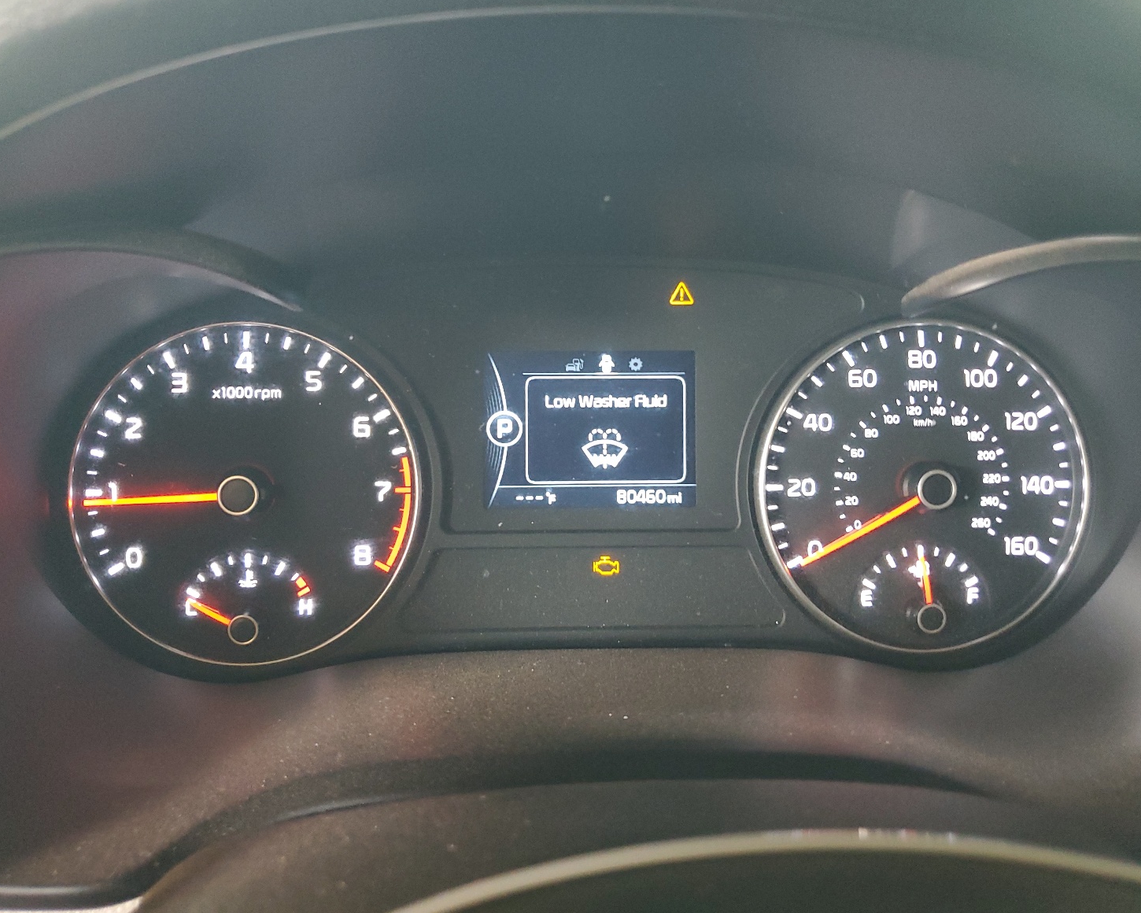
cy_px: 442
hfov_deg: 62.2
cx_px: 586
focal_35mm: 28
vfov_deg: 51.5
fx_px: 946
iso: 283
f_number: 1.5
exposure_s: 1/24
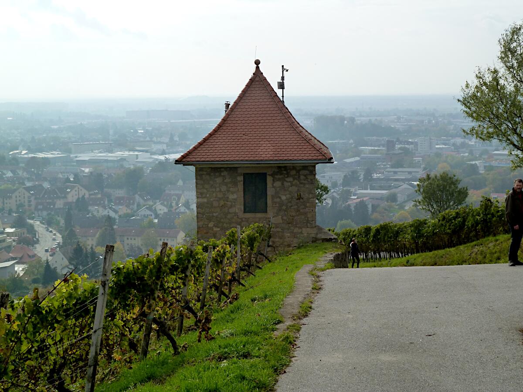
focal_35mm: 67
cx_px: 262
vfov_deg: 21.9
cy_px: 196
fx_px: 1012
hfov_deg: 29.0
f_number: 5.6
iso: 125
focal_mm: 11
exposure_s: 1/400
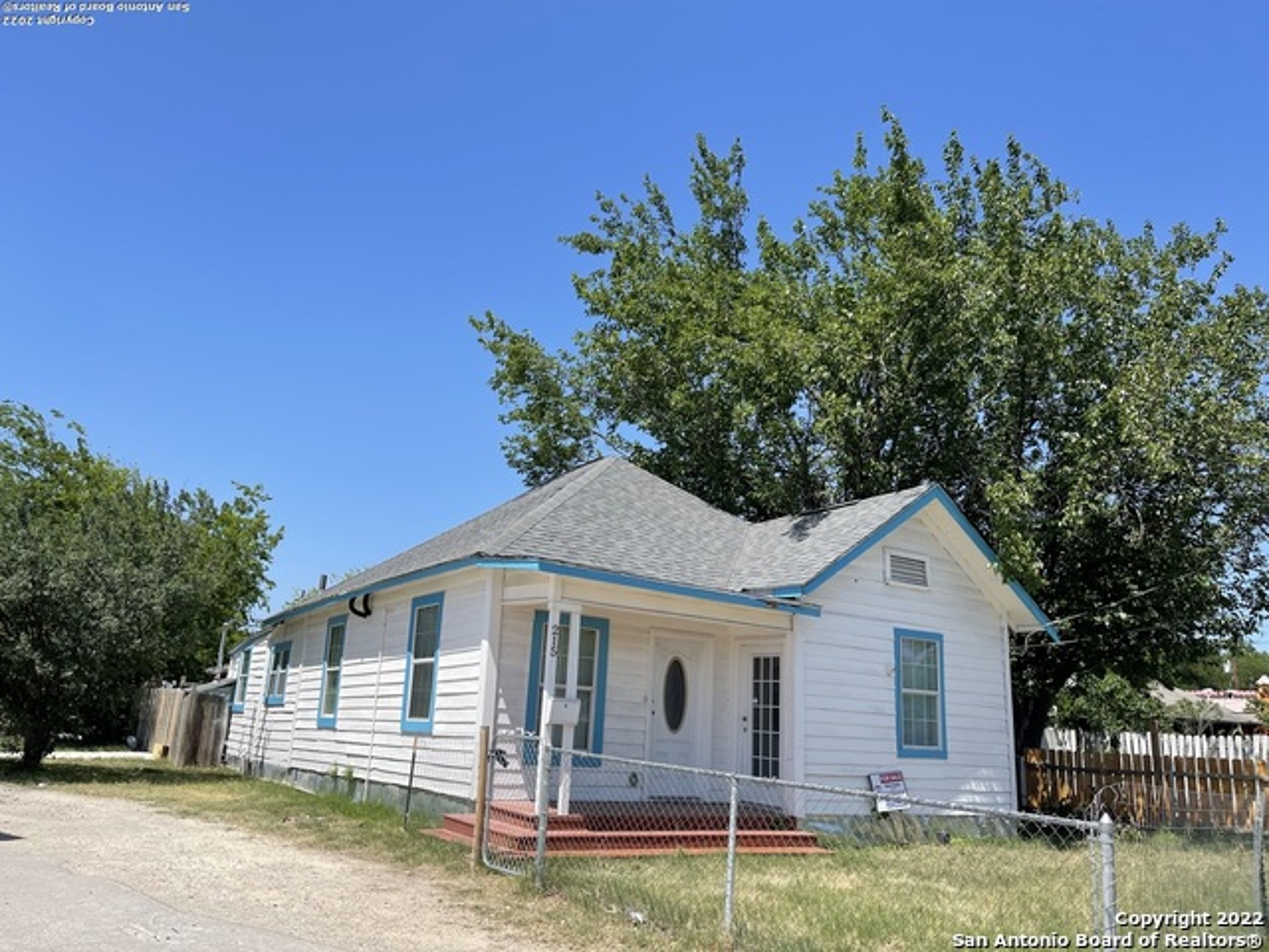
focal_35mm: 26
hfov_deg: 67.3
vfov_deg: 53.1
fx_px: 953
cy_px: 476
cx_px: 634
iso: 32
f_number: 1.6
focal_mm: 5.1
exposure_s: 1/3086
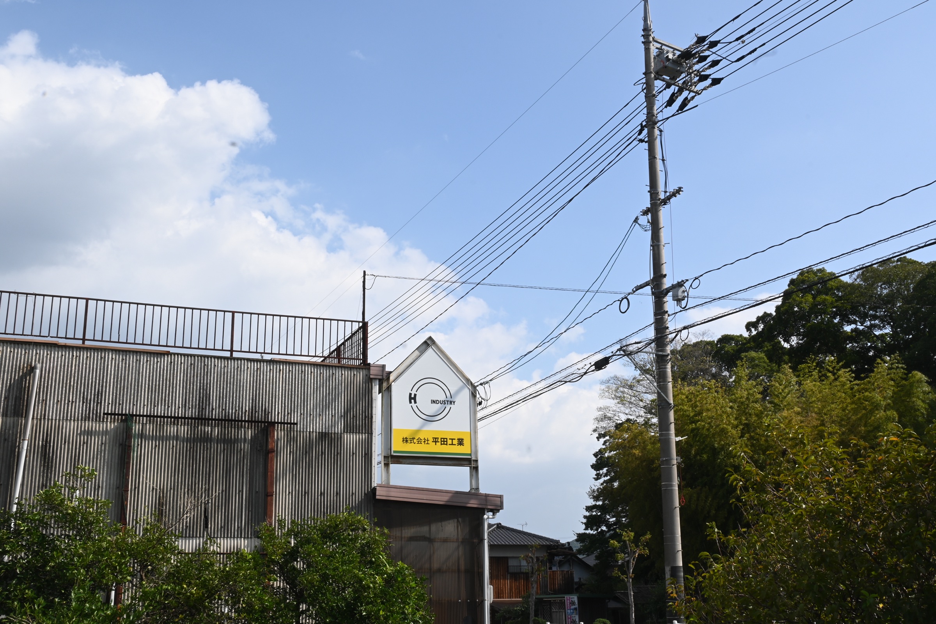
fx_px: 1033
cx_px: 468
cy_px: 312
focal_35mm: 40
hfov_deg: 48.7
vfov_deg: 33.6
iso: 100
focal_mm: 26.5
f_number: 18
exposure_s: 1/60
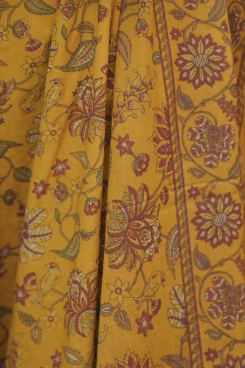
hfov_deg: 5.4
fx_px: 2594
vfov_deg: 8.0
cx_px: 84
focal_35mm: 254
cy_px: -108
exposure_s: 1/1250
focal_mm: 85
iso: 800
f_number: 2.2
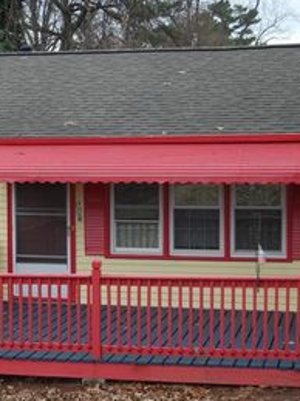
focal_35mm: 89
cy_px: 175
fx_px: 1029
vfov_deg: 22.0
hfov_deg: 16.3
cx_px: 5
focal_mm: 32
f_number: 4.5
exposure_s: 1/500
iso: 320
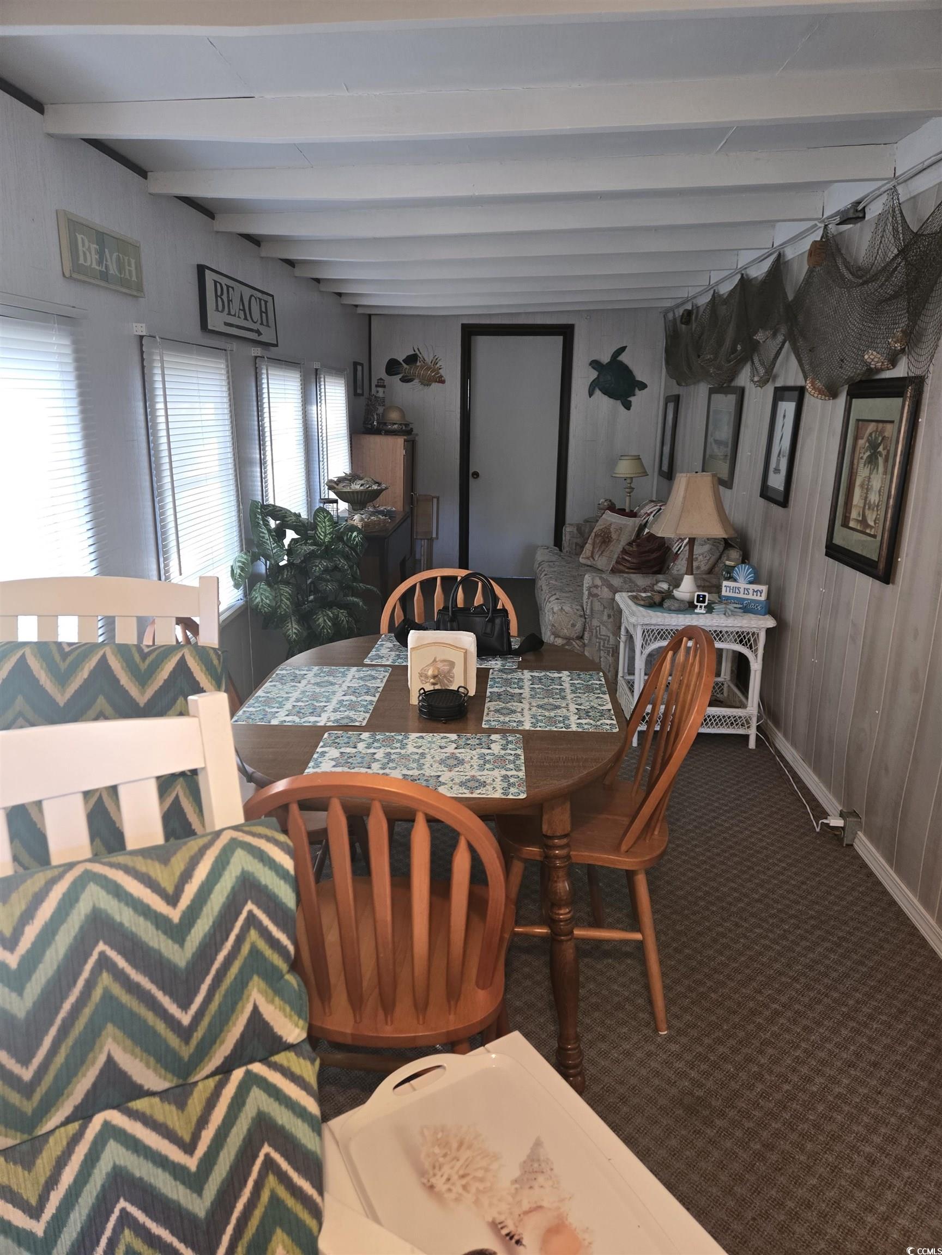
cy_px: 628
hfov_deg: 58.9
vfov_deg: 73.9
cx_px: 471
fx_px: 835
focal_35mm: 23
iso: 160
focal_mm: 5.4
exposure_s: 1/17
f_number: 1.8
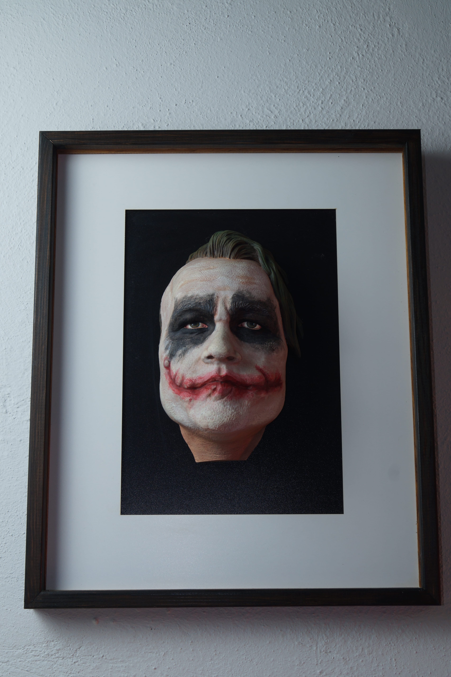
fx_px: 903
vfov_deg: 41.1
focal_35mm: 48
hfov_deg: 28.0
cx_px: 232
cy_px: 351
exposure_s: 1/3
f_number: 10
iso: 100
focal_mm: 30
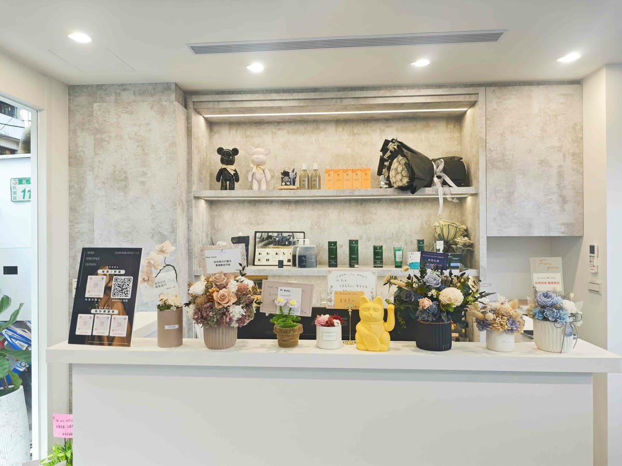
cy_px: 233
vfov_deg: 58.9
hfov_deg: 73.9
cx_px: 311
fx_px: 413
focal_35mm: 23
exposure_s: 1/600
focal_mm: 8.72
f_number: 2
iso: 800
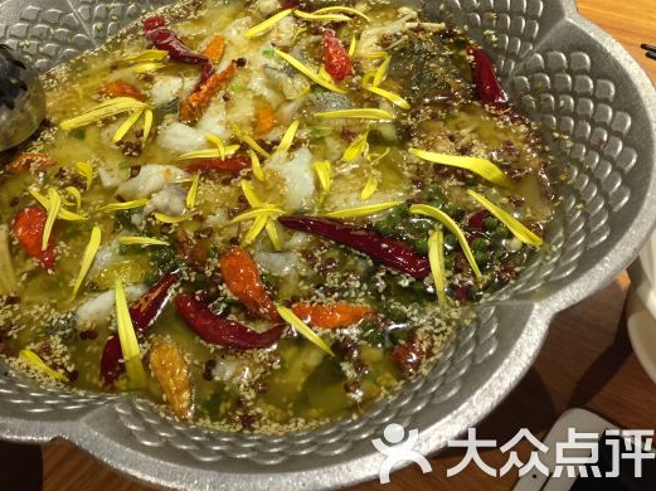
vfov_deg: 36.6
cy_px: 188
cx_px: 247
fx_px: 739
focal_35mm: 39
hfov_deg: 47.5
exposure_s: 1/17
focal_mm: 4.15
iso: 64
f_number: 2.2
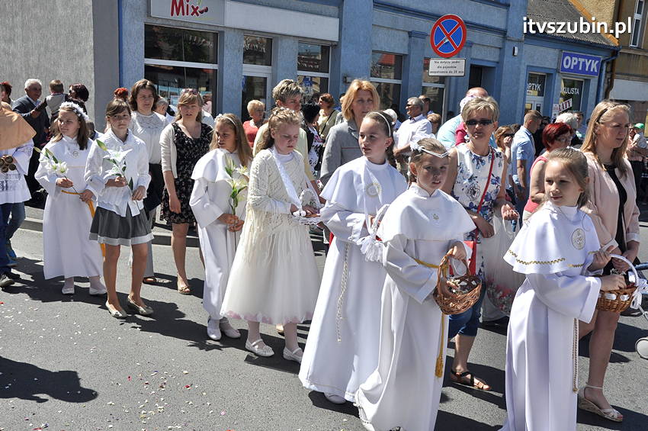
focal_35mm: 36
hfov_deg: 53.2
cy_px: 216
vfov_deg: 36.8
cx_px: 324
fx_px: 647
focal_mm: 24
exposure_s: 1/500
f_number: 11
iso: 400
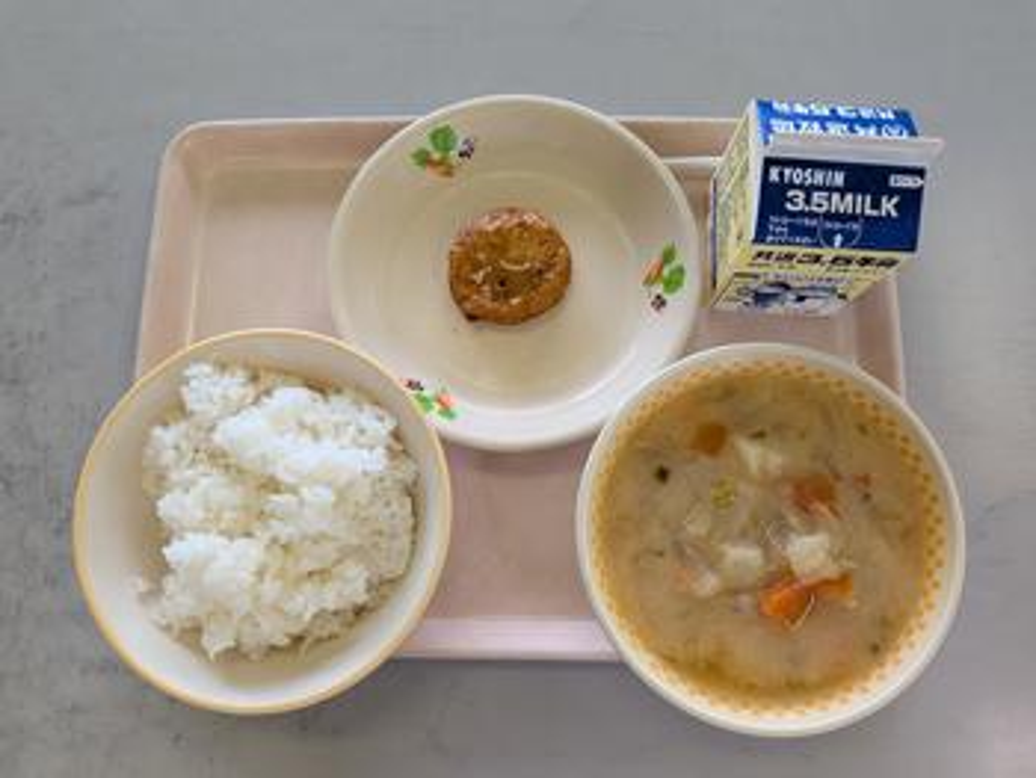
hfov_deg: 71.6
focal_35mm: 24
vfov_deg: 56.9
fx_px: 719
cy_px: 389
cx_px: 518
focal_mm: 4.53
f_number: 1.7
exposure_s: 1/120
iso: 74
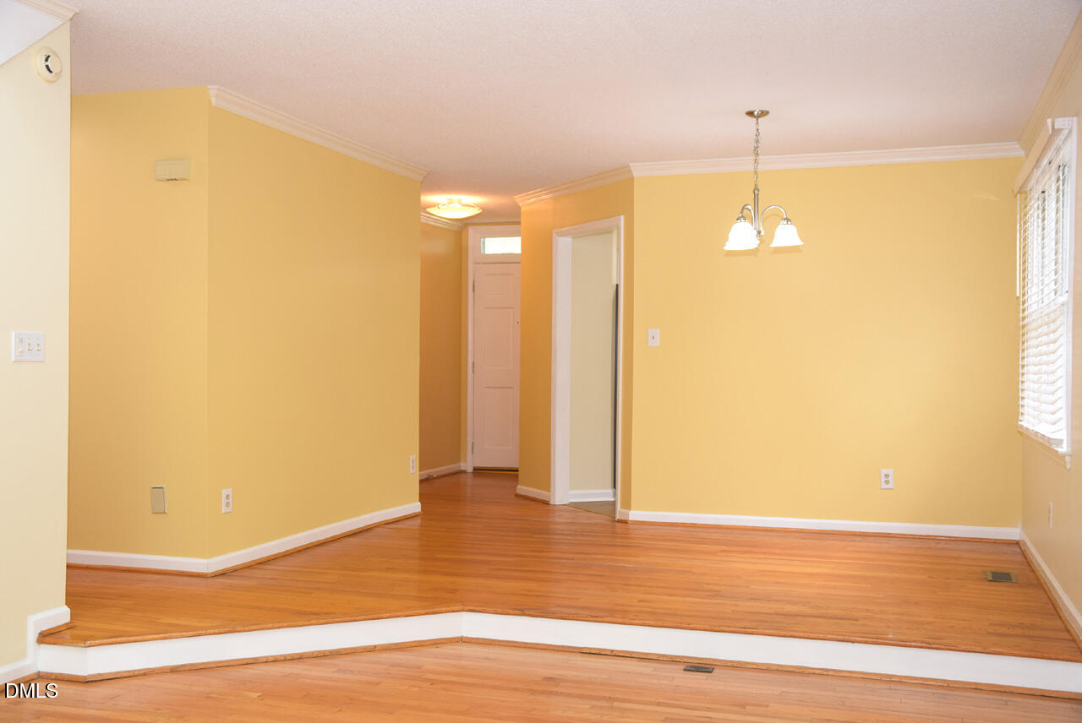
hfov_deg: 49.5
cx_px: 541
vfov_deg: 34.3
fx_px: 1173
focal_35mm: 39
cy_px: 362
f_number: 4
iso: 400
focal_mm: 26
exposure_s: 1/60
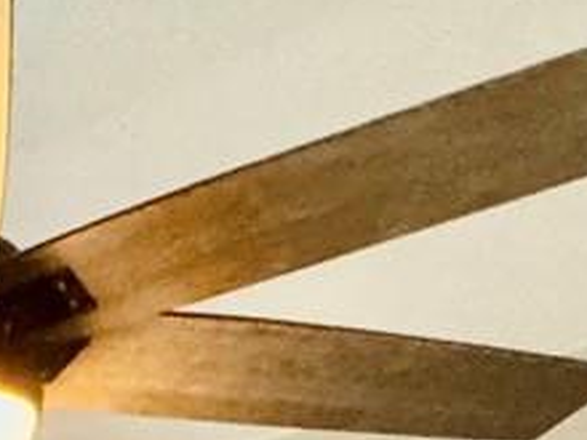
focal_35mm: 102
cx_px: -787
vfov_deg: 9.7
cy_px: 1456
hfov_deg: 14.0
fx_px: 1730
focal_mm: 2.22
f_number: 2.2
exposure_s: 1/60
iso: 640
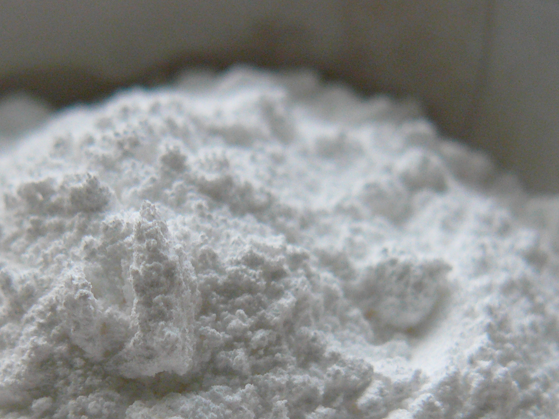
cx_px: 155
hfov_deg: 29.5
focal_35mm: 65
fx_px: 1050
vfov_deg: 22.1
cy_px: 367
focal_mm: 6
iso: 200
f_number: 2.8
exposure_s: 1/60
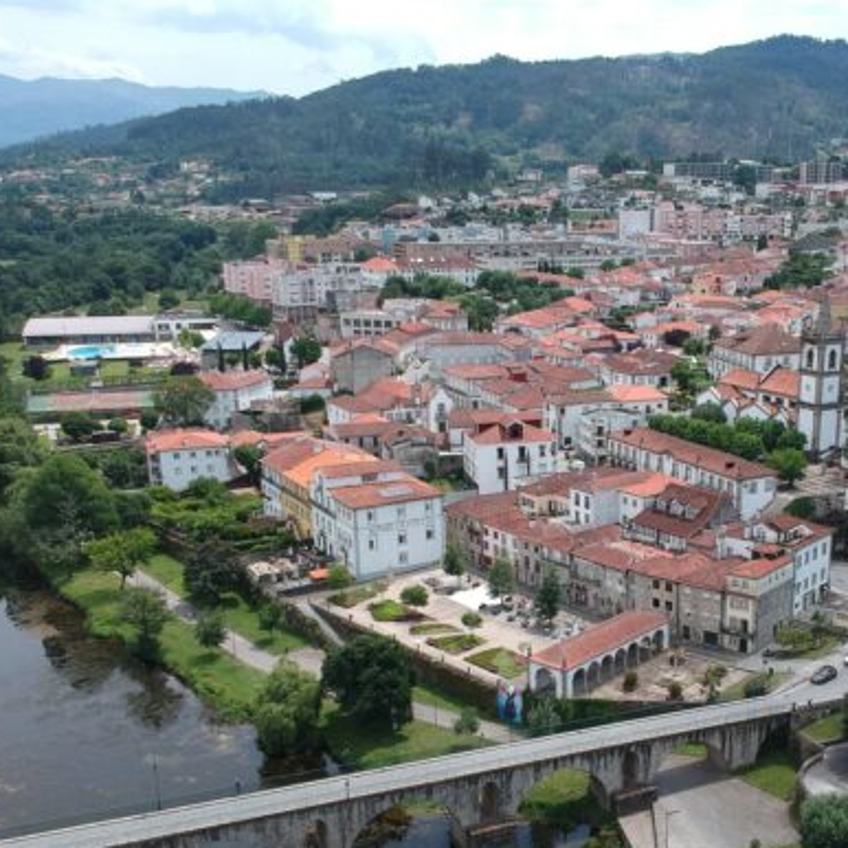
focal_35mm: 44
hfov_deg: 37.7
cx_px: 602
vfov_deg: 37.8
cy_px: 578
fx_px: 1219
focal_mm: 4.49
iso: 100
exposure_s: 1/800
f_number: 2.6
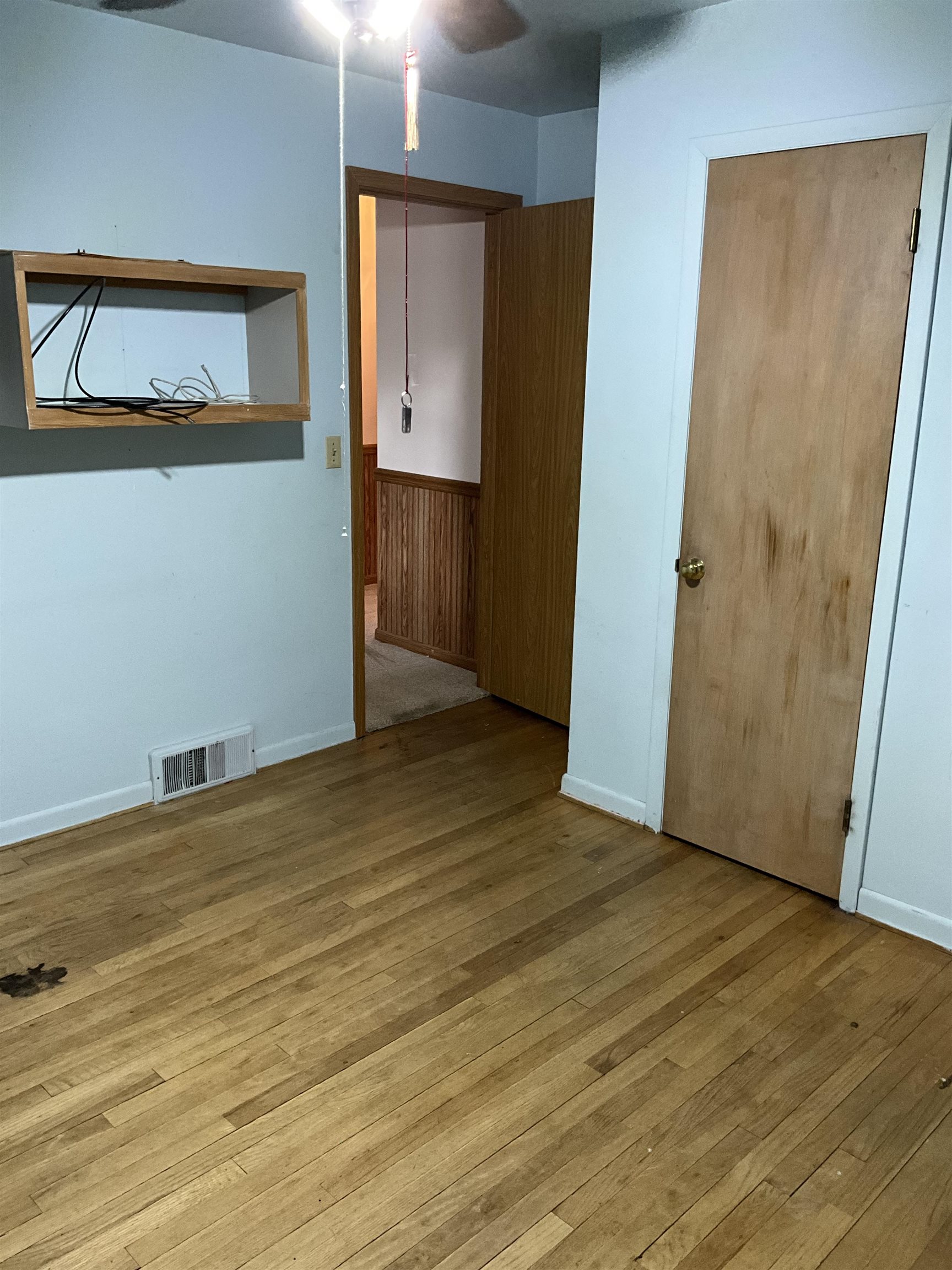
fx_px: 1063
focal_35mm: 29
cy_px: 635
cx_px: 476
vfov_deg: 61.7
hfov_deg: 48.2
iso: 160
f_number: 1.8
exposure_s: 1/60
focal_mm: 3
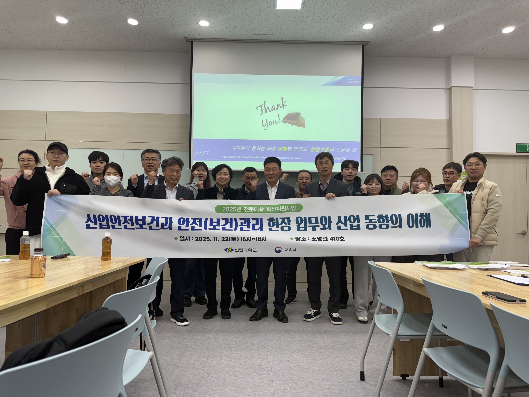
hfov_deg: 71.6
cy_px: 198
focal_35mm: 24
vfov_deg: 56.8
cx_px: 264
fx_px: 367
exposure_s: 1/125
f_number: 1.78
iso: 80
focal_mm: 6.76
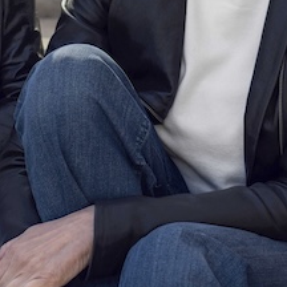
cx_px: 61
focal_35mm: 241
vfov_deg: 7.2
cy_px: 39
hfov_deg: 7.3
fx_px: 2261
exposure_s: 1/640
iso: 100
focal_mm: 85
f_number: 4
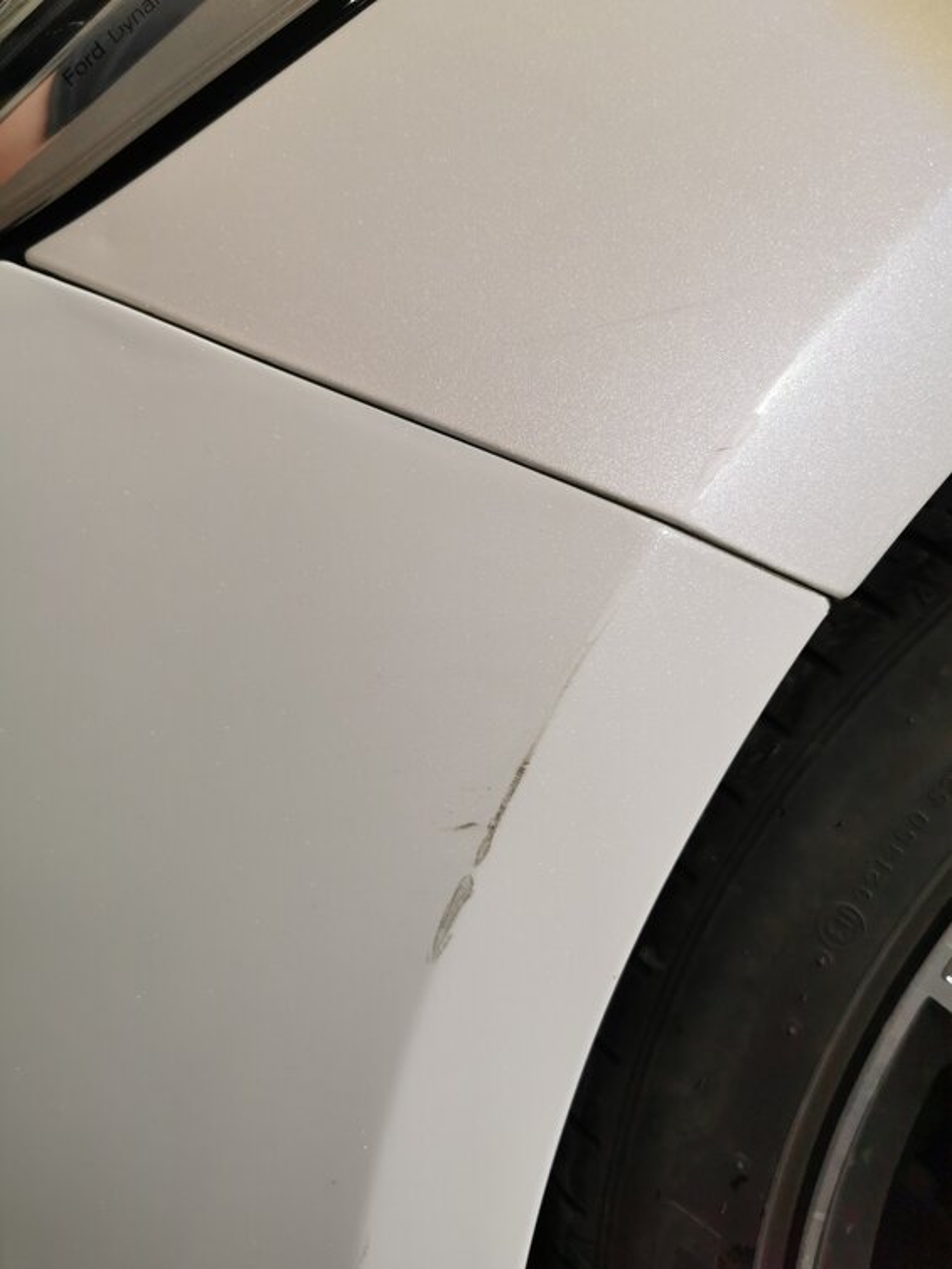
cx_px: 476
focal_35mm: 27
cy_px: 634
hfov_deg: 51.4
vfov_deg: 65.3
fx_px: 990
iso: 50
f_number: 1.6
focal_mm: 5.56
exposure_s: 1/158
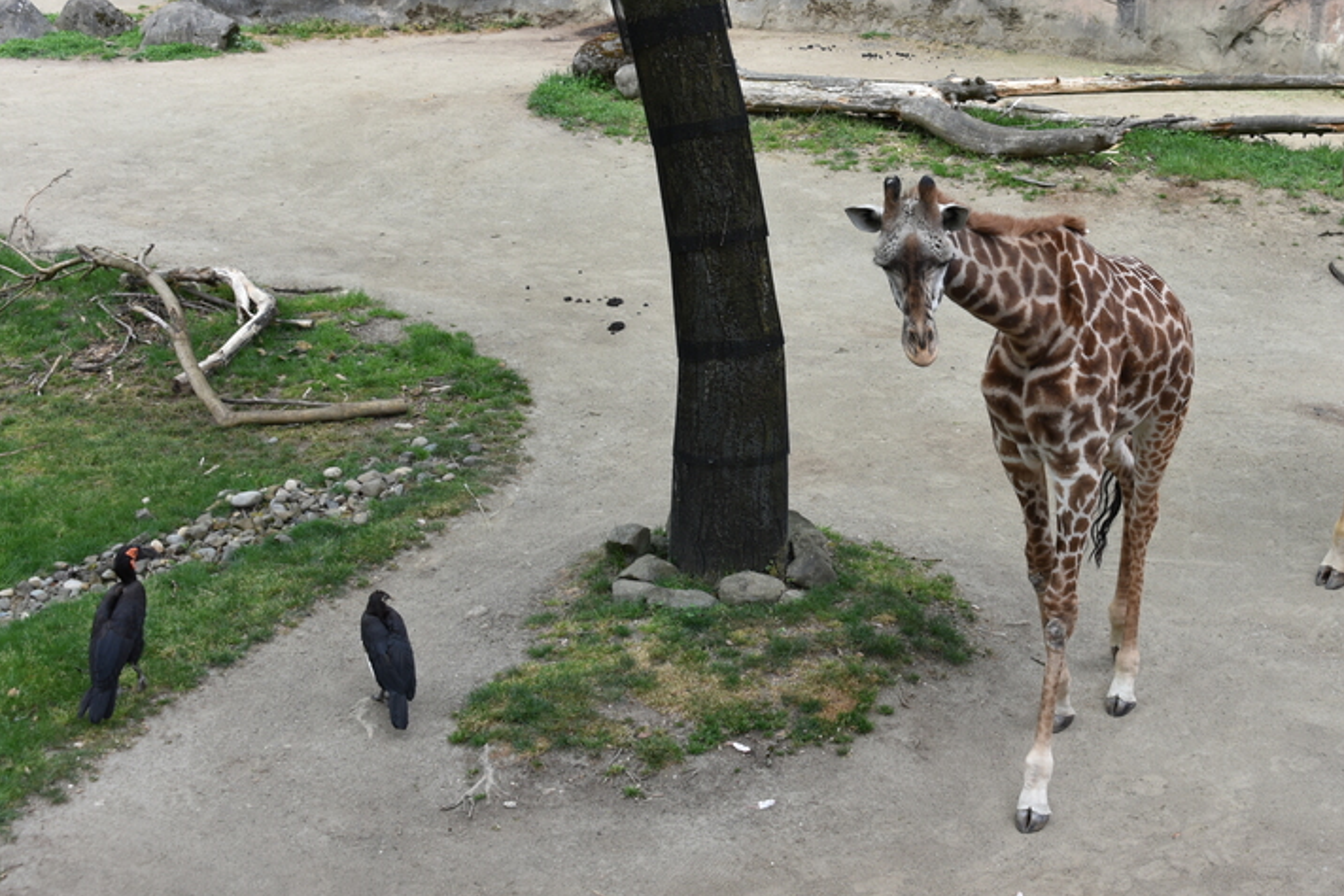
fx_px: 2352
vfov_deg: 21.4
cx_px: 898
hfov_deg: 31.6
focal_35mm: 63
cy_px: 246
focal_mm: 35
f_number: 5.6
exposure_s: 1/125
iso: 100
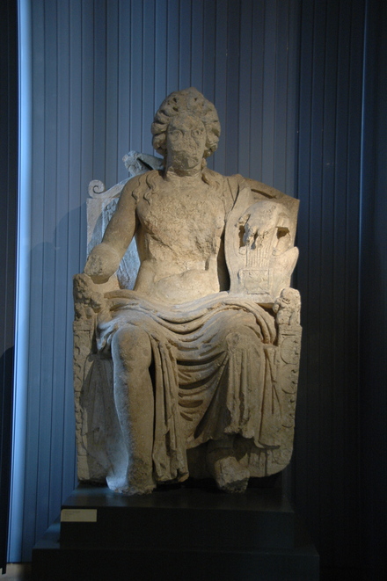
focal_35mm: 54
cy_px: 290
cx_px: 194
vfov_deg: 36.9
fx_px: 872
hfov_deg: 25.0
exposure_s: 1/15
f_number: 4.5
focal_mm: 36
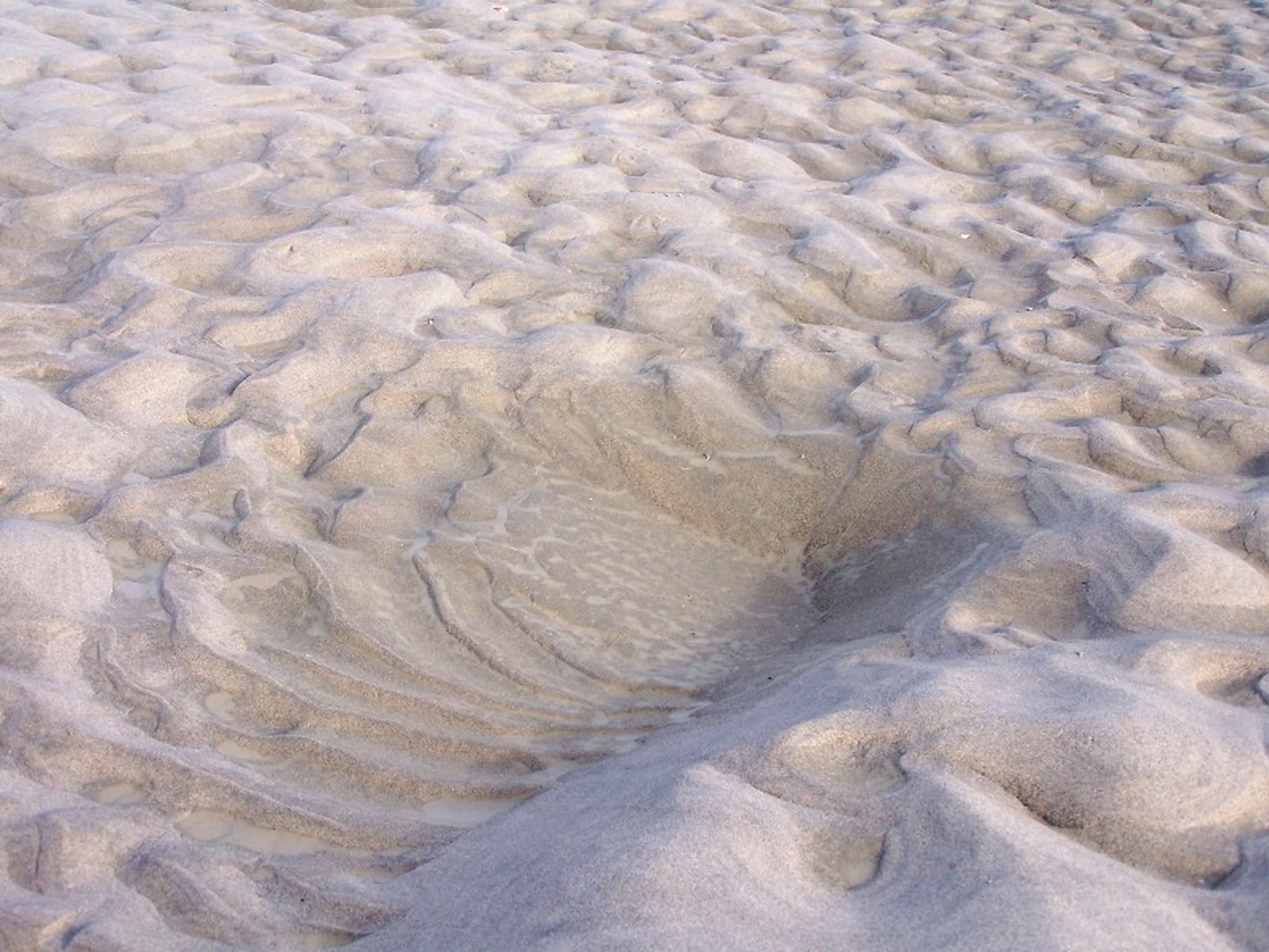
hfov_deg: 32.7
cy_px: 476
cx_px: 634
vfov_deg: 24.8
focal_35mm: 59
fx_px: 2163
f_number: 3.2
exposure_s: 1/350
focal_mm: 9.8
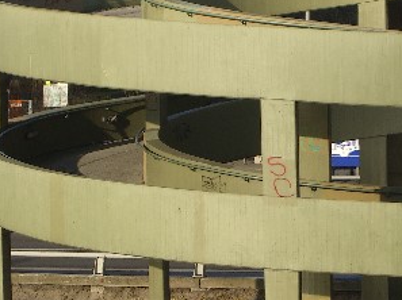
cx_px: 367
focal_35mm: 236
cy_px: 119
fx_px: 2737
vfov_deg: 6.3
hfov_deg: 8.4
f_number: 7.4
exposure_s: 1/200
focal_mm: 23.7
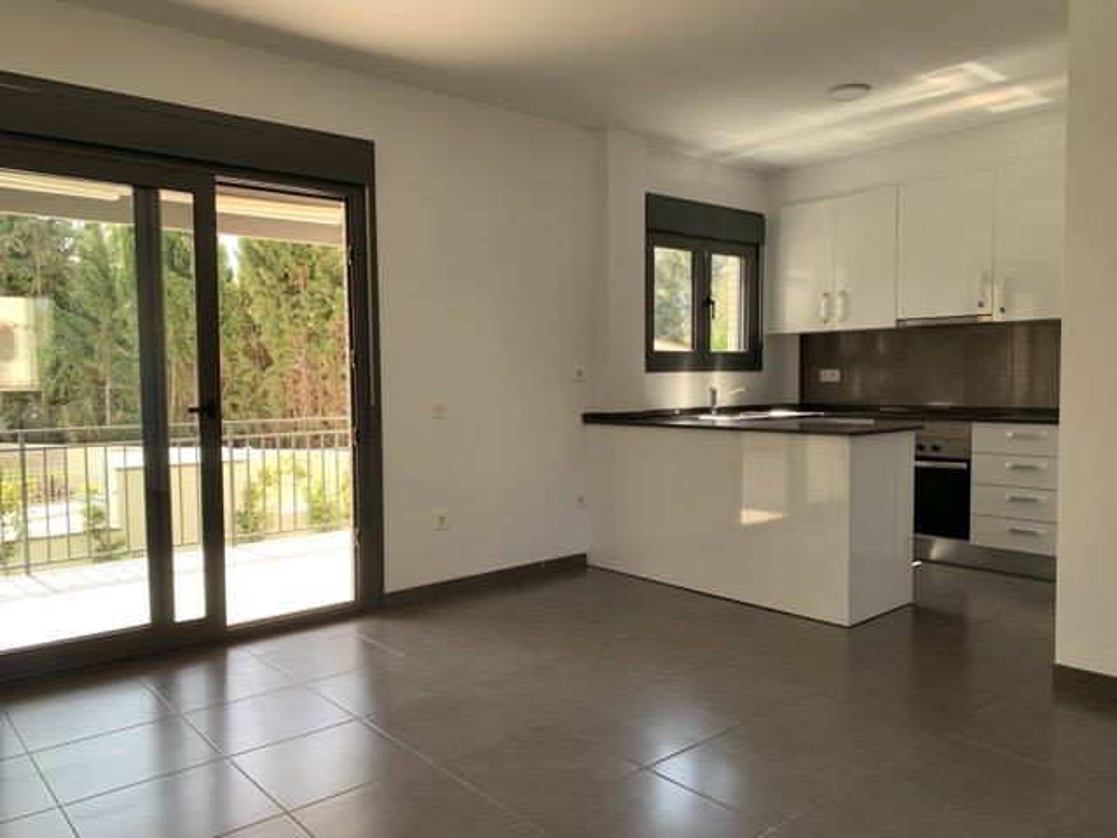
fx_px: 839
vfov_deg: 53.1
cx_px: 558
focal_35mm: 26
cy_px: 419
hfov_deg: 67.3
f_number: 1.8
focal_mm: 4.25
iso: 32
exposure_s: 1/122
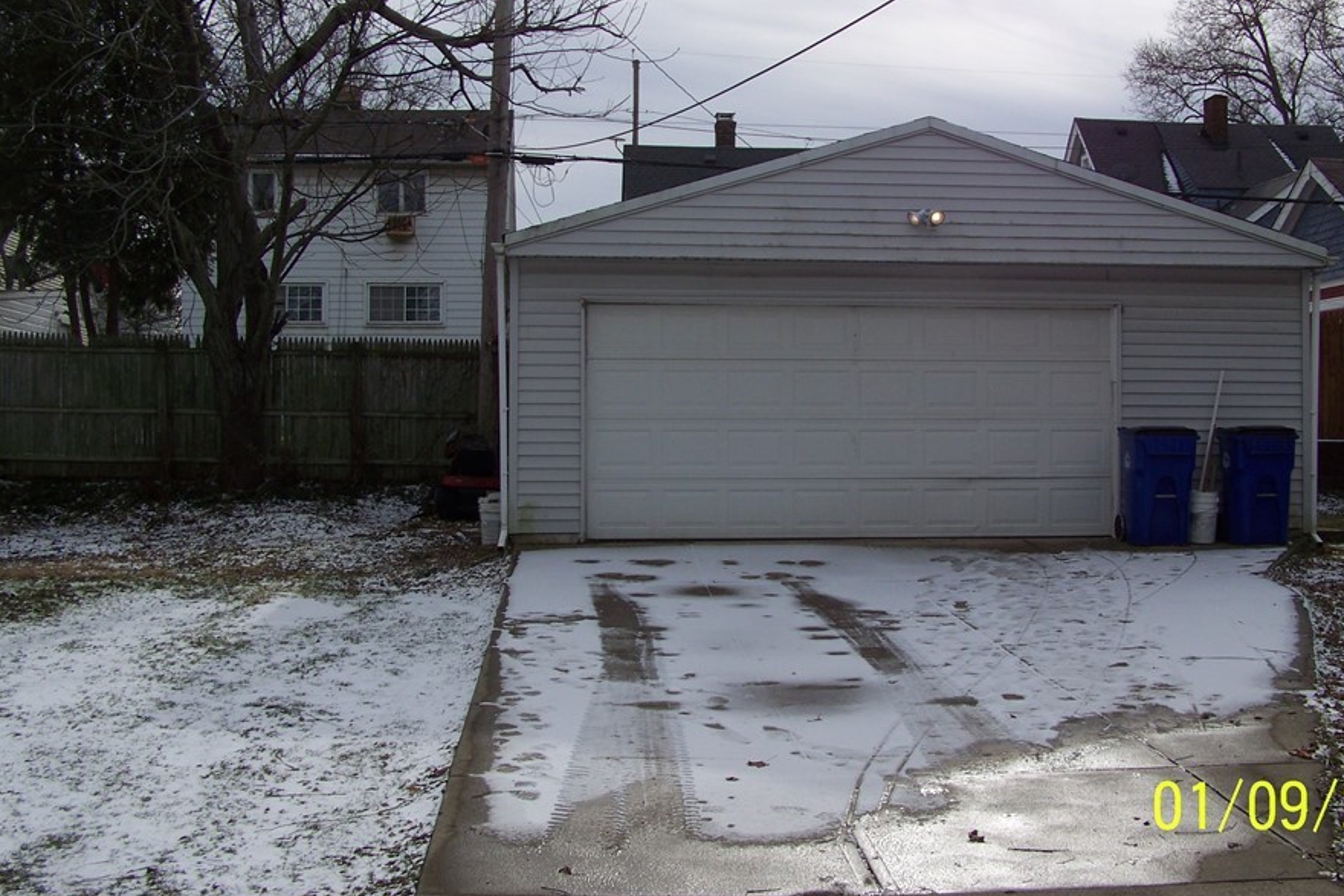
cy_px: 371
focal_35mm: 46
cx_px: 768
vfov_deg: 29.2
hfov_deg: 42.6
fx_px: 1717
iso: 64
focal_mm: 6.3
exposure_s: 1/640
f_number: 4
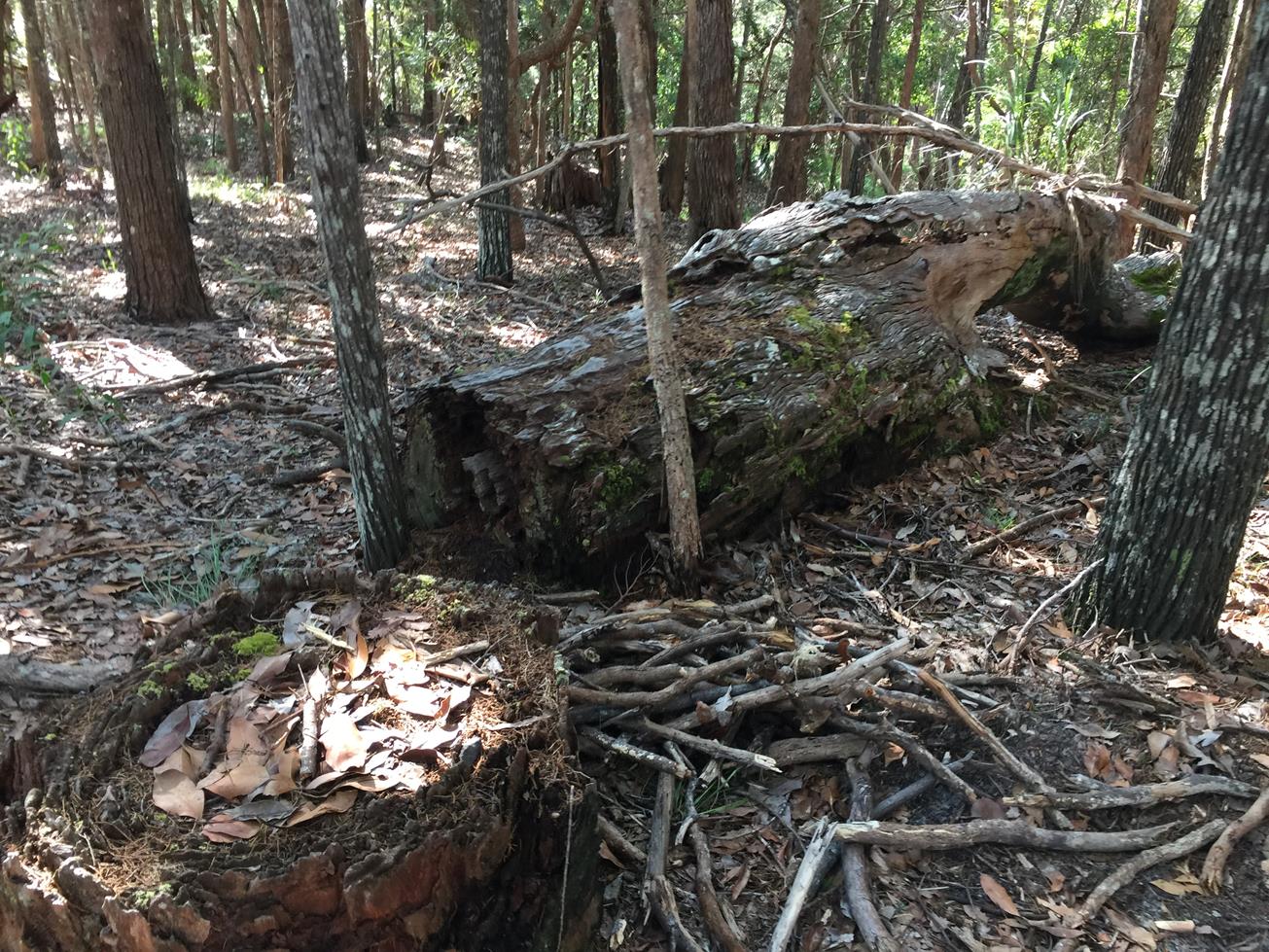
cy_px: 476
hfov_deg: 61.7
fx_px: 1063
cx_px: 634
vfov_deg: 48.2
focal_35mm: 29
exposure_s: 1/33
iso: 32
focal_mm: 4.15
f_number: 2.2
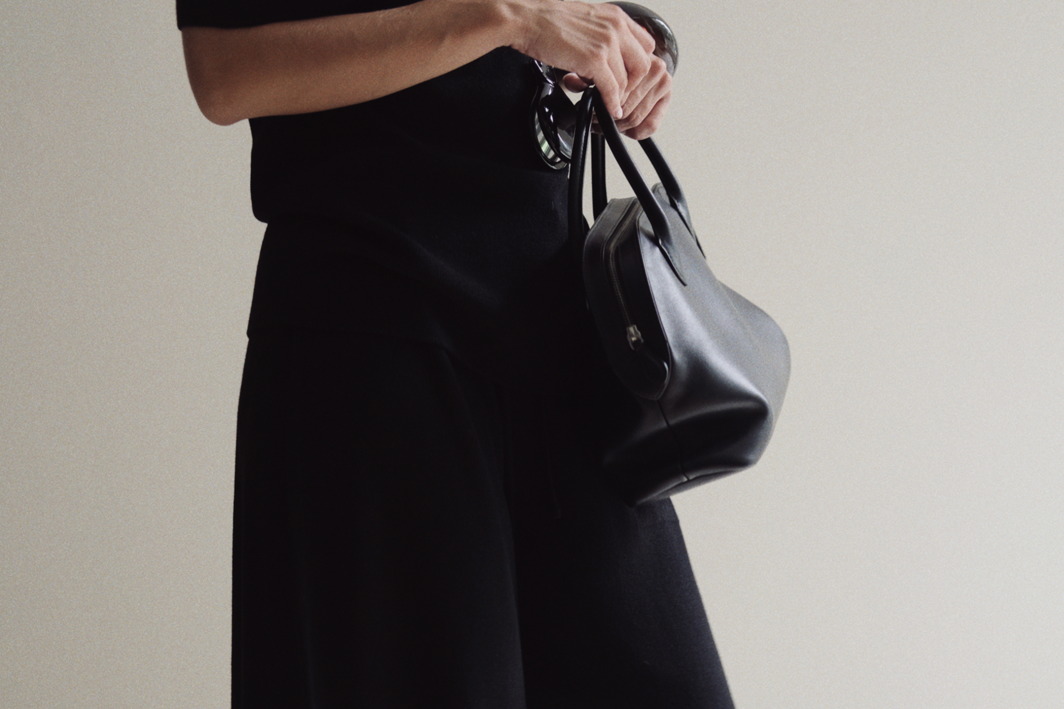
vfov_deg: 16.9
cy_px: 621
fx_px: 2364
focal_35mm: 80
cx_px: 532
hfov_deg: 25.4
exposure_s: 1/80
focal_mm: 35
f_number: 2.2
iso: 320
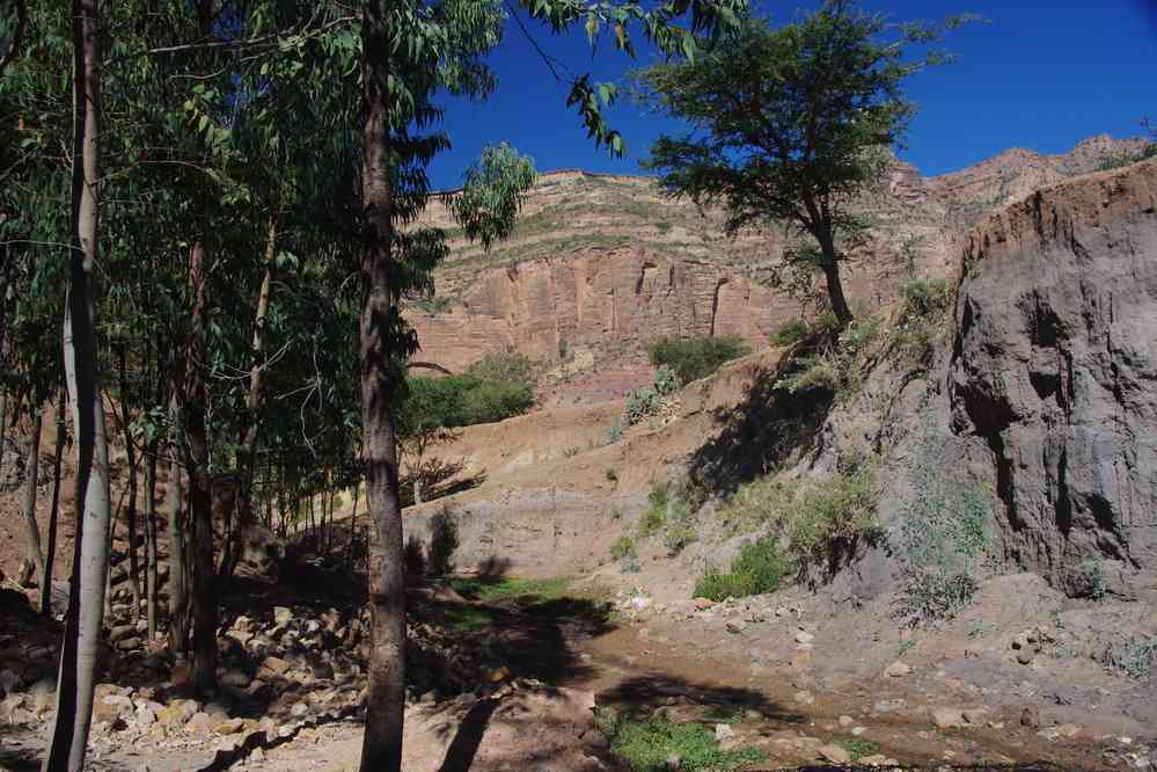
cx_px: 578
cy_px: 386
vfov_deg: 38.2
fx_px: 1114
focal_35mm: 35
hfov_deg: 54.9
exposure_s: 1/100
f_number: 11
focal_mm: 23.1
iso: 200
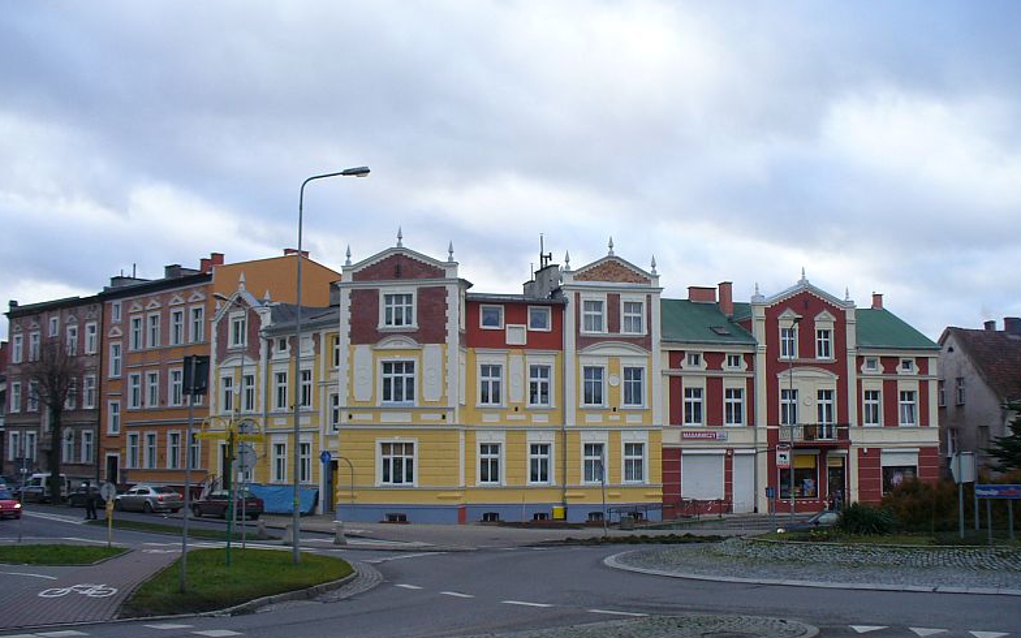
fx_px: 1113
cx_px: 517
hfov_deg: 49.3
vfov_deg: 32.0
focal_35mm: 40
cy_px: 339
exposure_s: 1/200
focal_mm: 6.1
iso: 80
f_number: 2.8
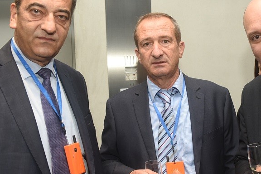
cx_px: 169
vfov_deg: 23.0
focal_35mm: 59
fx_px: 428
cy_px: 85
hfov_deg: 33.7
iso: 1000
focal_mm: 34
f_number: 6.3
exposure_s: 1/80
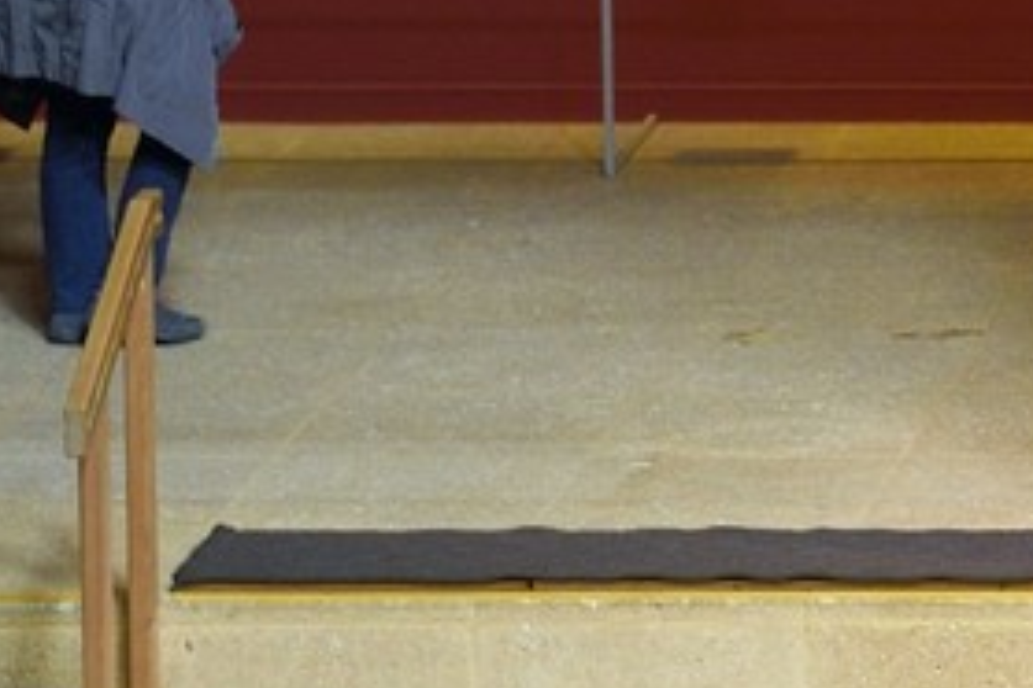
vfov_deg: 3.4
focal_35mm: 402
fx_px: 11534
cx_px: 2629
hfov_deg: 5.0
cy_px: -784
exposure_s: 1/20
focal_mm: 70
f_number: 5.6
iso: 800
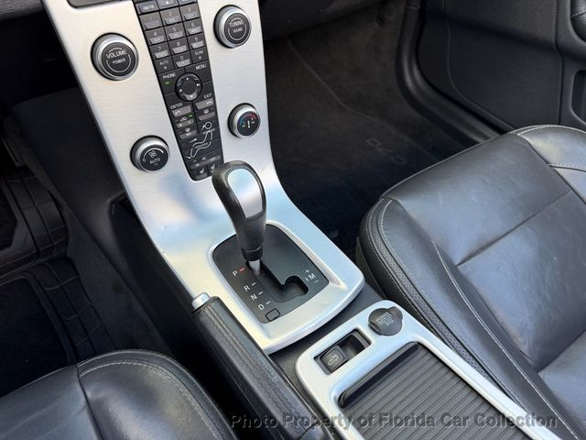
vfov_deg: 56.8
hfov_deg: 71.6
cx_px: 293
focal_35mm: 24
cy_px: 220
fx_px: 406
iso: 64
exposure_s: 1/121
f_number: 1.78
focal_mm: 6.76
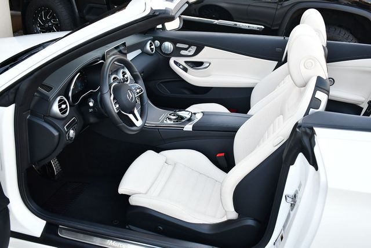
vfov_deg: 36.9
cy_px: 124
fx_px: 371
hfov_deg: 53.1
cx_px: 186
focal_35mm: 36
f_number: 3.5
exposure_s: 1/250
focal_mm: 18
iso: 500
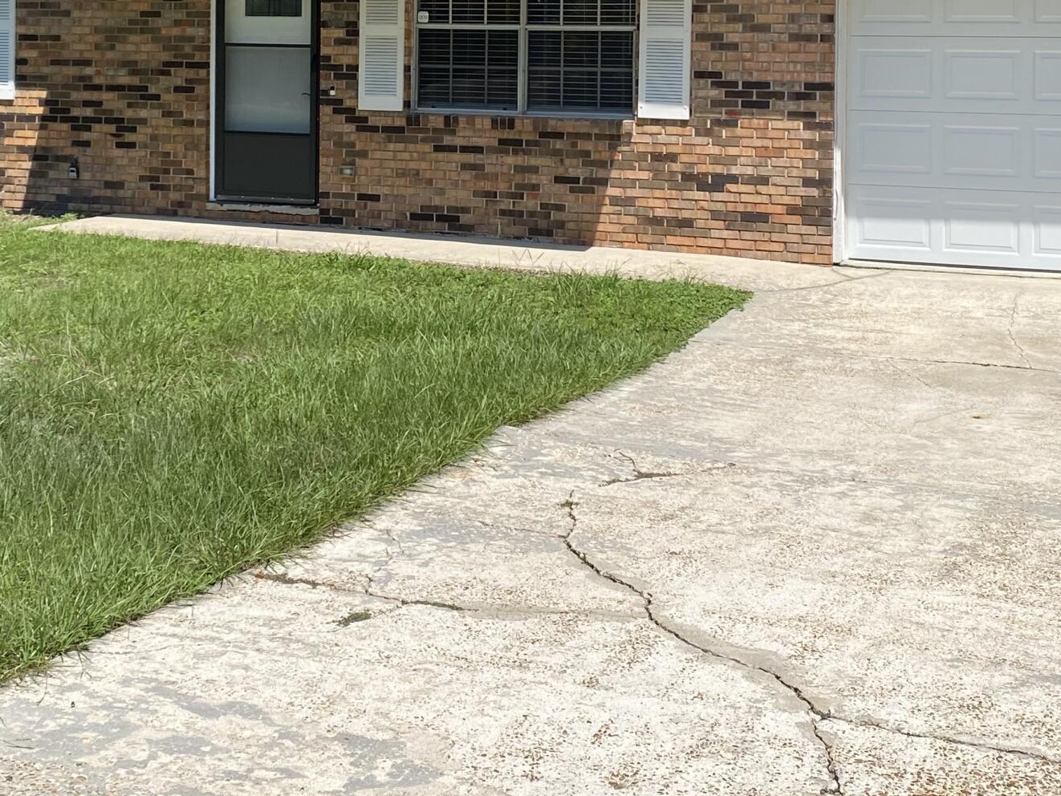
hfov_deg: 32.5
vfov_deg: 24.1
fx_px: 1809
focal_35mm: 59
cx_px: 370
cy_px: 75
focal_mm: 4.25
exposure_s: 1/3401
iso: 32
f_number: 1.8
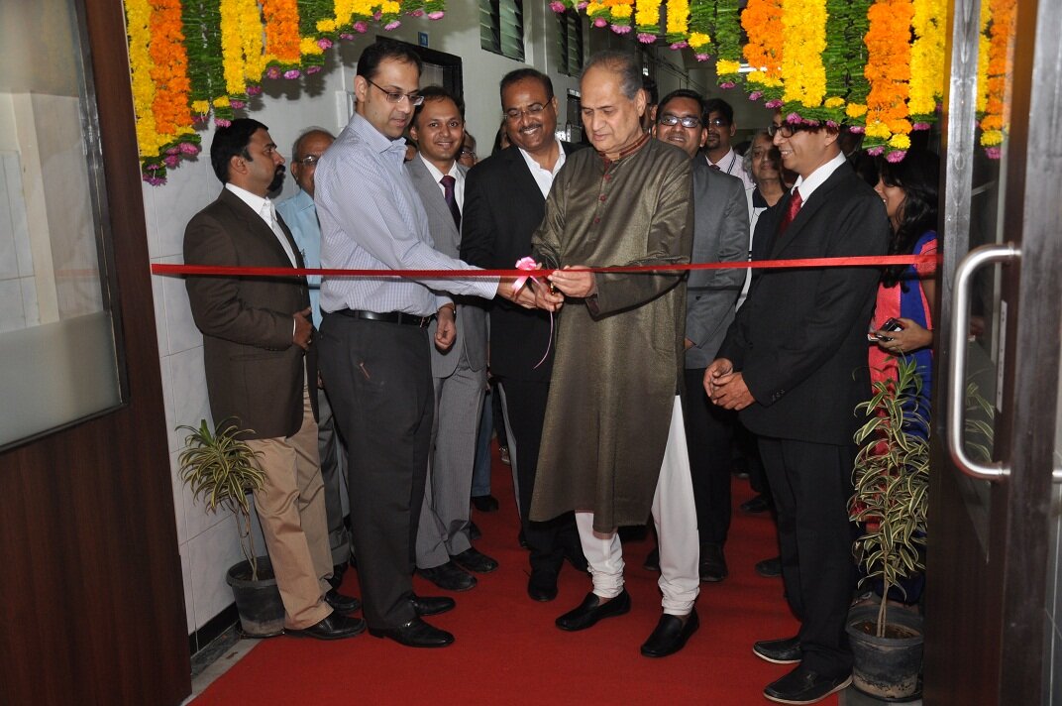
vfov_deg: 36.8
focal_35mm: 36
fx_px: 1061
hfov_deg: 53.2
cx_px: 531
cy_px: 353
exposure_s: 1/60
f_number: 5
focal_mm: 24
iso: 400
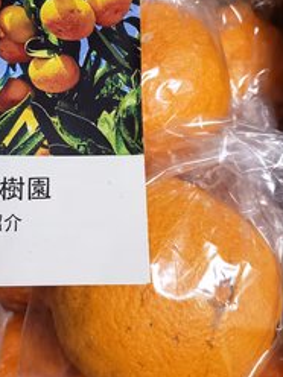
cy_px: 178
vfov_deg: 44.8
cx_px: 90
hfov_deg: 34.0
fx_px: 458
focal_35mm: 42
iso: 200
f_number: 1.5
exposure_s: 1/50
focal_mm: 4.3
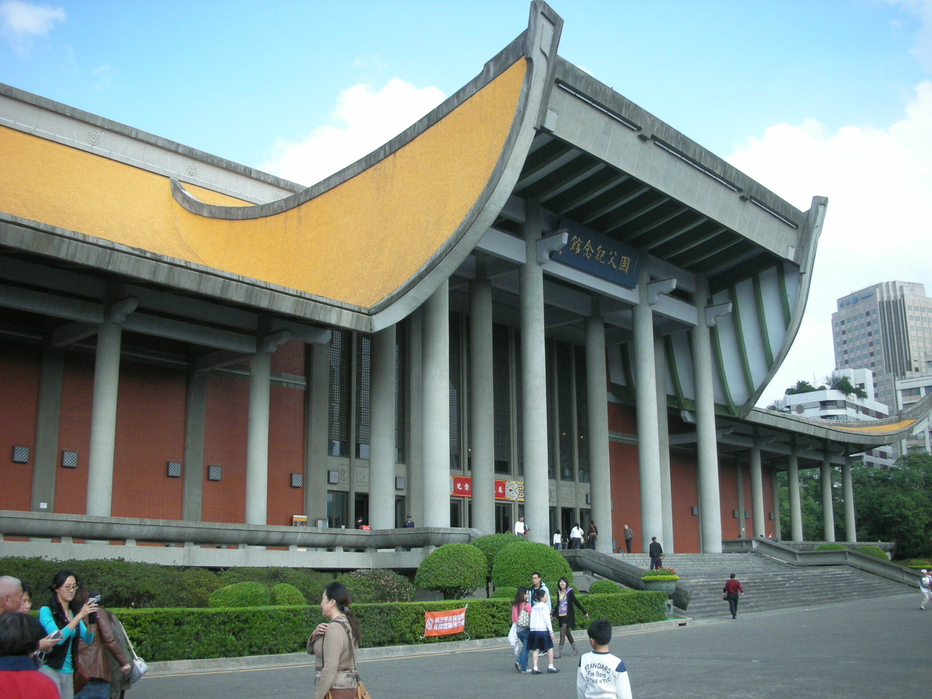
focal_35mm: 35
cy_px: 350
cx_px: 466
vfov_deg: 40.7
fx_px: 942
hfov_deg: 52.6
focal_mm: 5.8
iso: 90
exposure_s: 1/92
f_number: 7.9
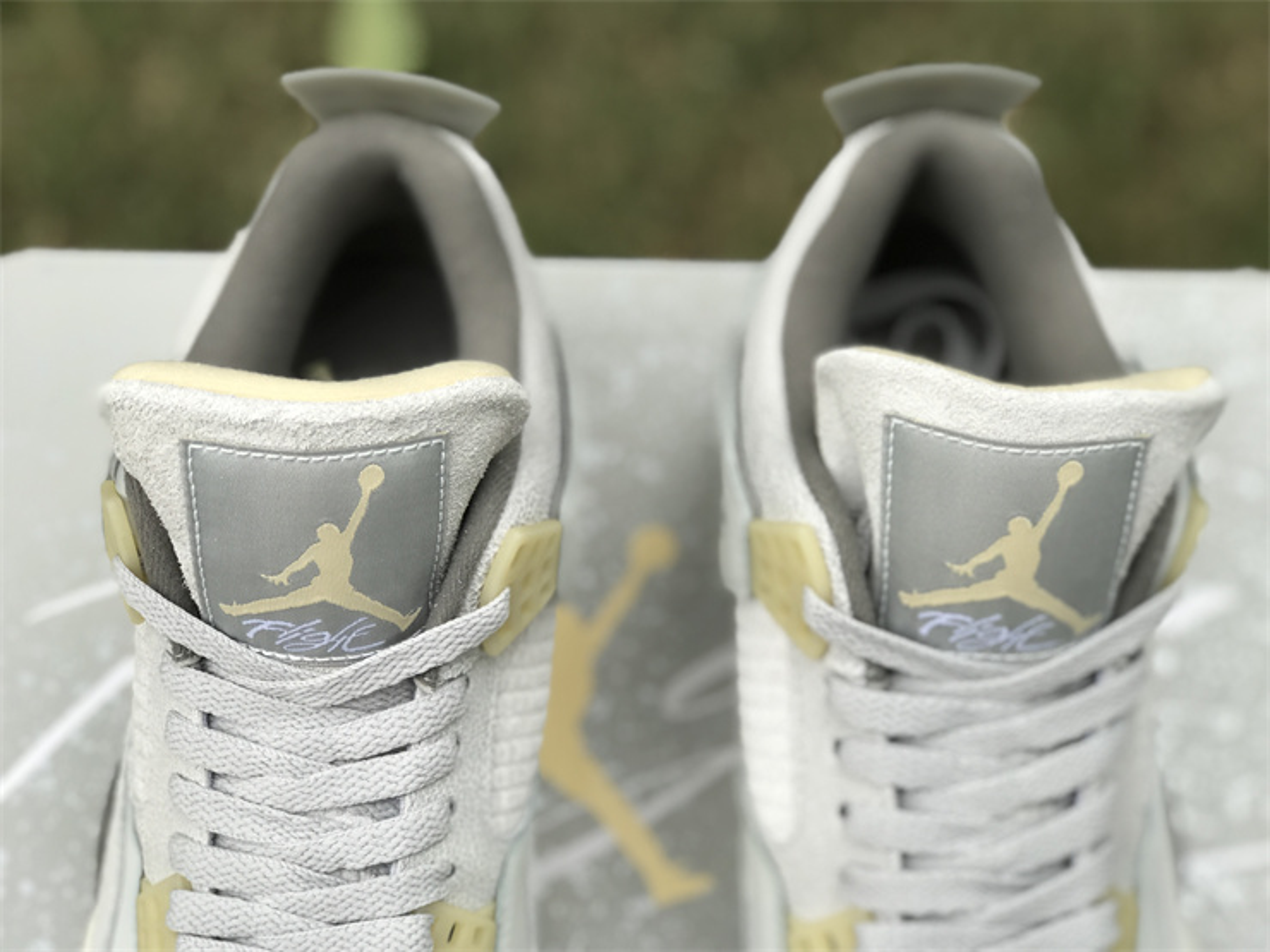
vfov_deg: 25.7
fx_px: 2091
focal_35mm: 57
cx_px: 635
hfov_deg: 33.8
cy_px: 476
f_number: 2.8
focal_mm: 6.6
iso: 20
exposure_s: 1/146
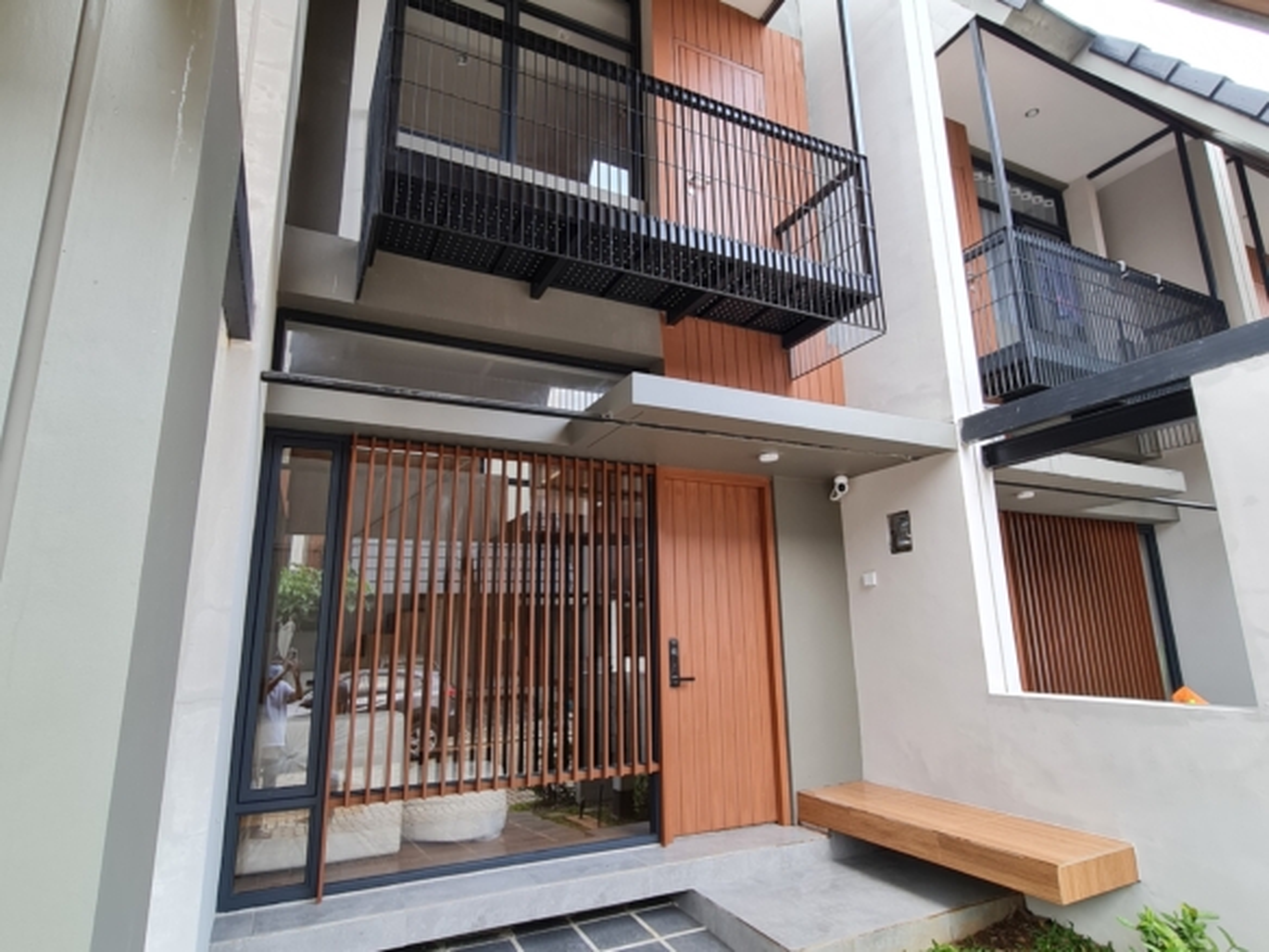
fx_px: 477
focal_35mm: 13
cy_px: 476
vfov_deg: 89.9
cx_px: 634
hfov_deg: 106.2
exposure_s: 1/100
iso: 80
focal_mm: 2.2
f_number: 2.2
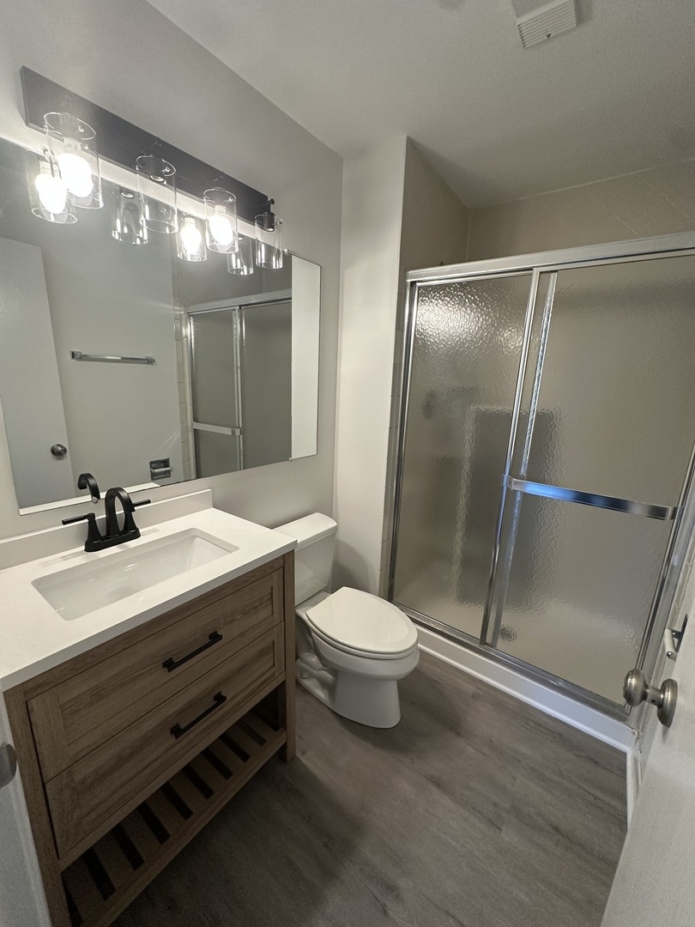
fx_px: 375
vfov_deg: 102.1
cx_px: 348
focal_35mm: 14
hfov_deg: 85.7
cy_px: 464
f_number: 2.2
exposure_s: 1/120
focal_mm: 2.22
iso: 250
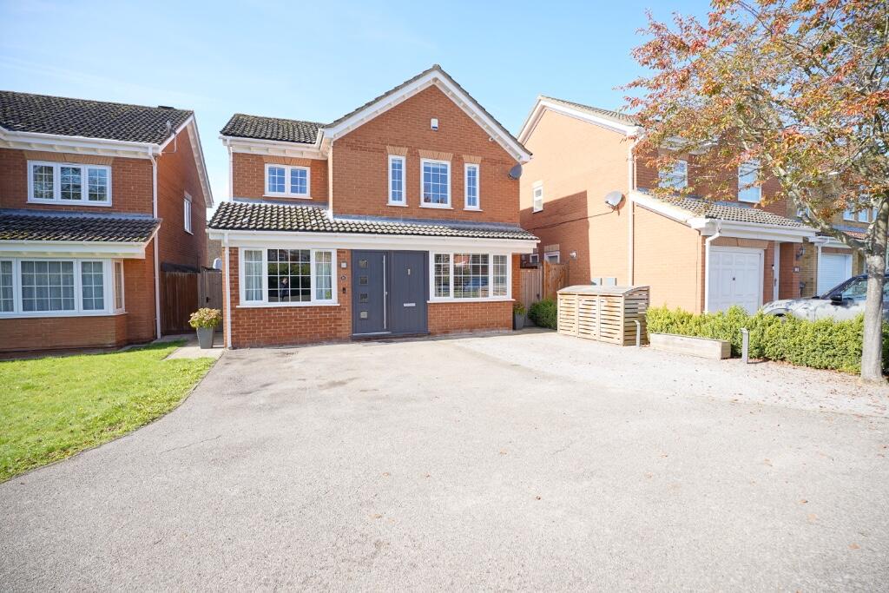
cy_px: 296
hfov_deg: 96.7
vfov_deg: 73.8
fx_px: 395
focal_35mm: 16
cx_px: 444
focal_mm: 16
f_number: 5
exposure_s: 1/100
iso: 100
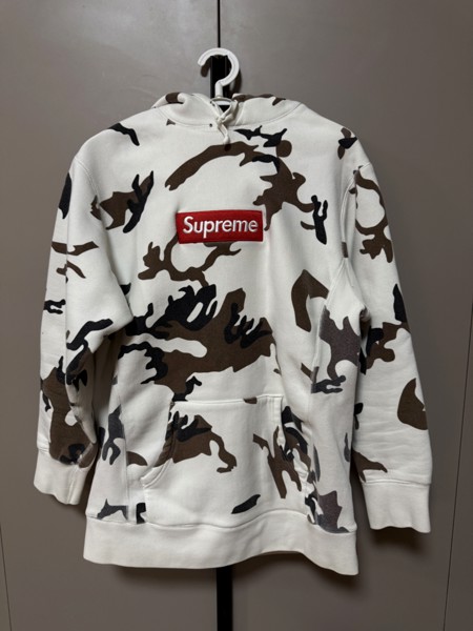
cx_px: 236
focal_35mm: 24
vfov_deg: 71.6
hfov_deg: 56.8
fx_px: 437
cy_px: 316
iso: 200
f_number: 1.78
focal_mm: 6.76
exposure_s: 1/100
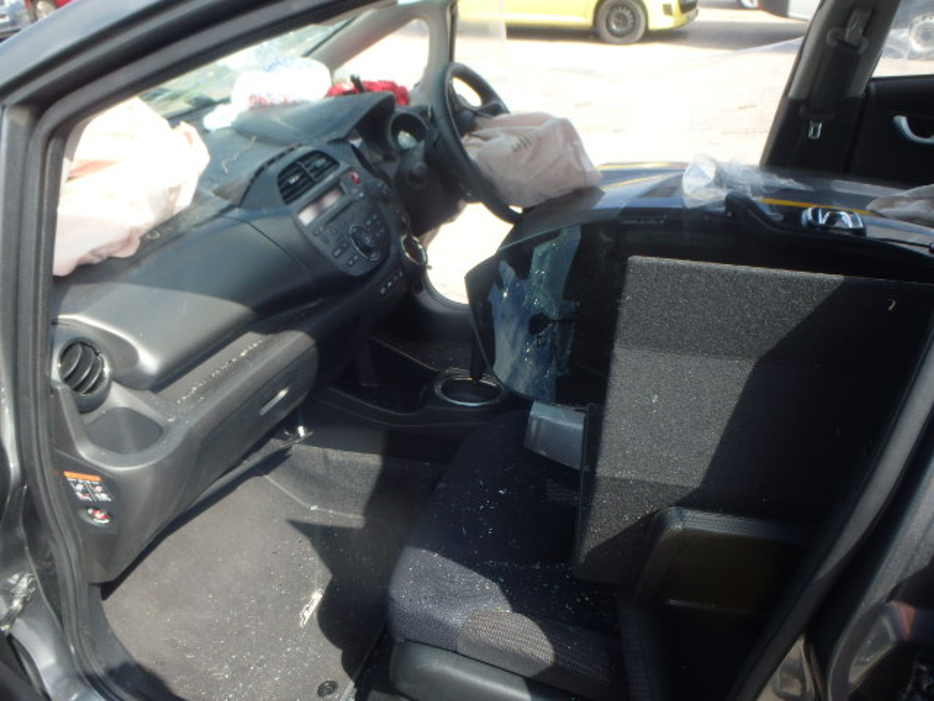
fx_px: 755
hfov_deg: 63.4
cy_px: 350
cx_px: 467
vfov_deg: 49.7
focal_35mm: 28
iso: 200
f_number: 3.9
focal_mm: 5
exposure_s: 1/400
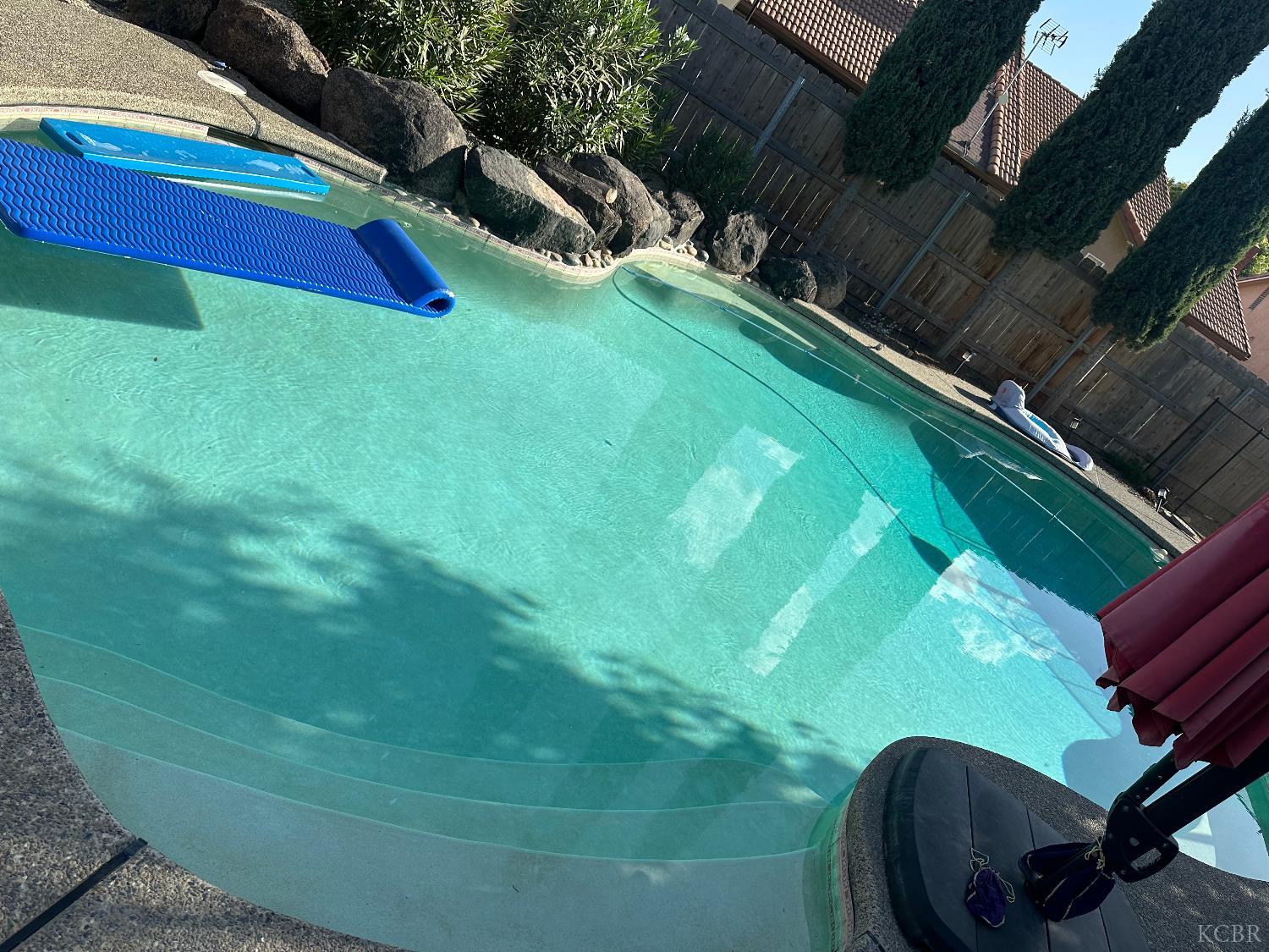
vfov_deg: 56.8
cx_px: 634
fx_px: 880
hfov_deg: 71.6
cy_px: 476
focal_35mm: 24
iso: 80
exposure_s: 1/3472
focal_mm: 6.86
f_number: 1.78
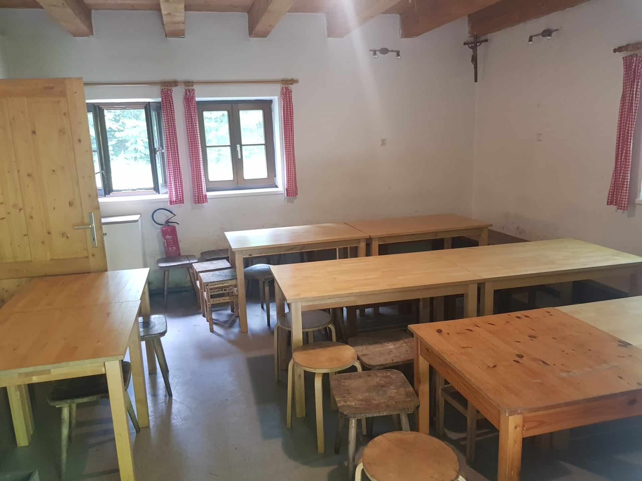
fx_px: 482
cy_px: 240
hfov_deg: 67.3
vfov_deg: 53.1
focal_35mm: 26
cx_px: 321
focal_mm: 4.2
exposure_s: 1/25
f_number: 1.7
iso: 200
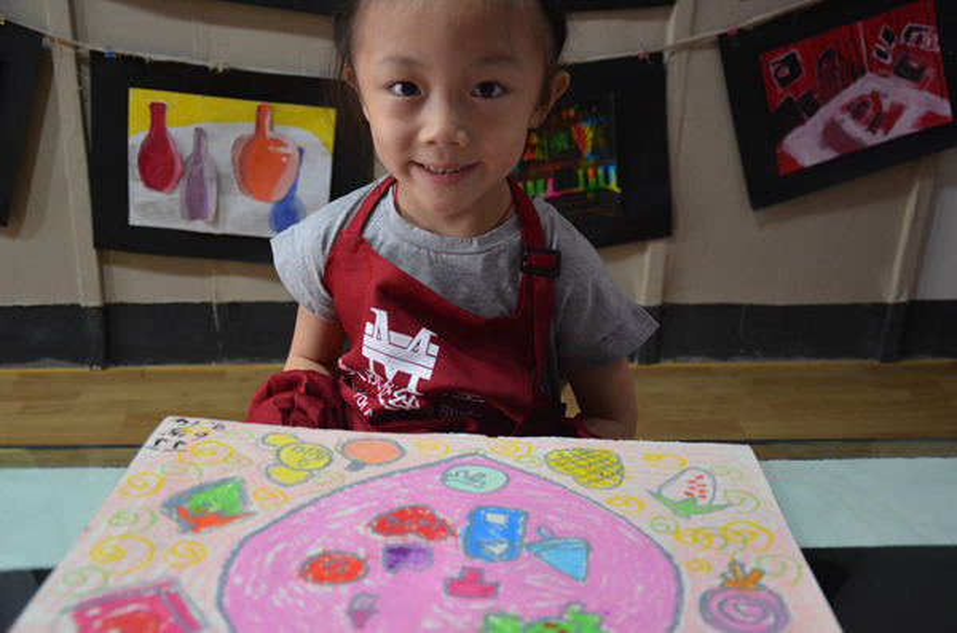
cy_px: 316
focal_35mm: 38
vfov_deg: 35.3
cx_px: 478
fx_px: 995
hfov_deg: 51.4
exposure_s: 1/30
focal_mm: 25
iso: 800
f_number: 4
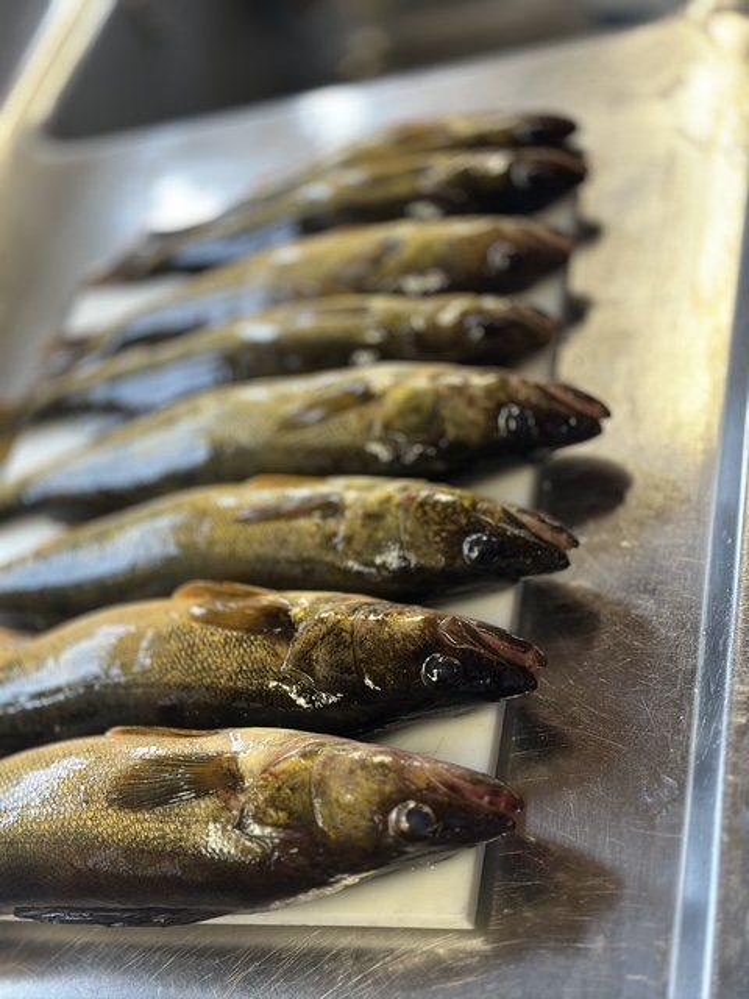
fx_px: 1385
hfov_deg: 30.3
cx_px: 374
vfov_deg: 39.7
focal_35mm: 48
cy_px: 500
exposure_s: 1/60
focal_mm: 6.86
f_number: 1.78
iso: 100
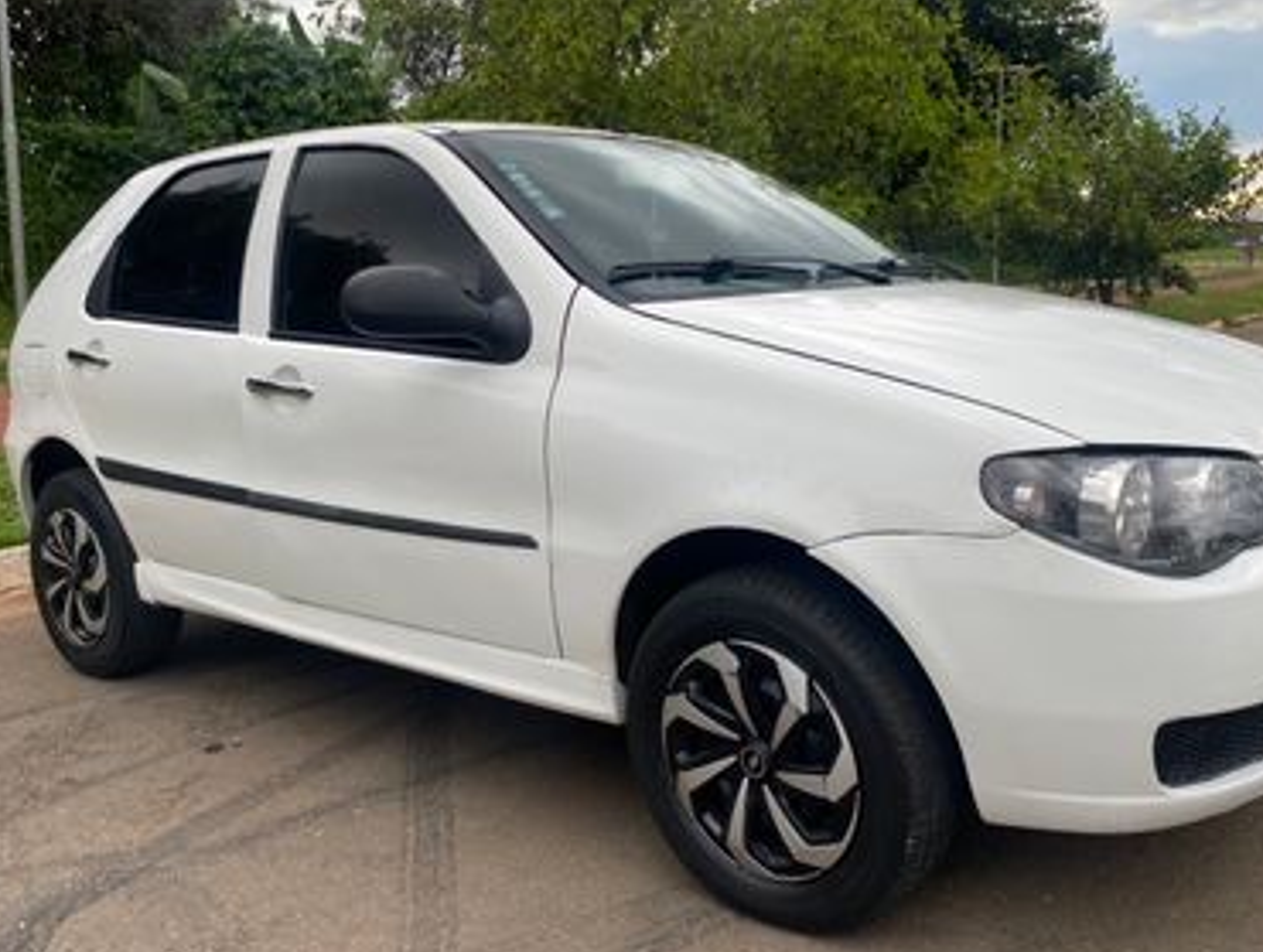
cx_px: 717
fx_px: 1206
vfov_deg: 43.0
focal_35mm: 33
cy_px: 430
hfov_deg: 55.1
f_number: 1.8
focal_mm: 4.25
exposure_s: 1/436
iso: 32
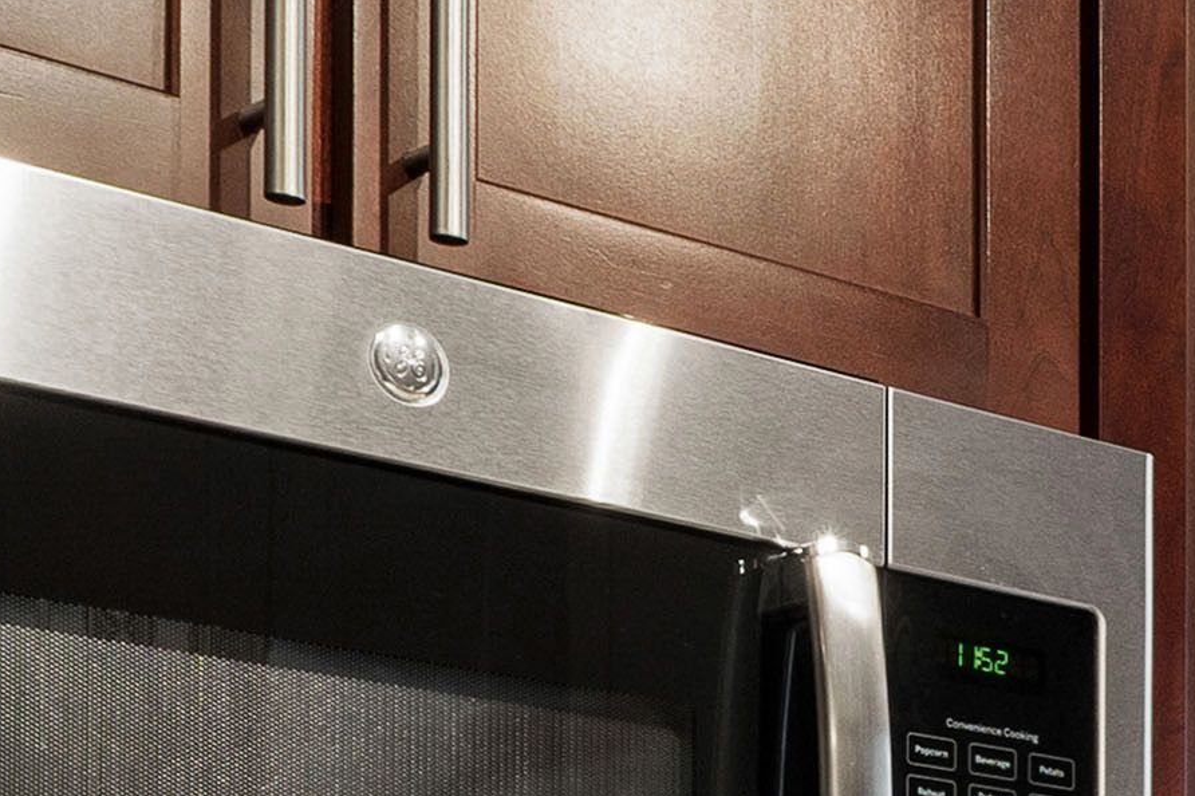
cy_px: 1350
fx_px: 3086
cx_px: 1826
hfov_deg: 19.1
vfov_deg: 13.4
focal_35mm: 93
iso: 100
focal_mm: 10
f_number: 8
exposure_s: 1
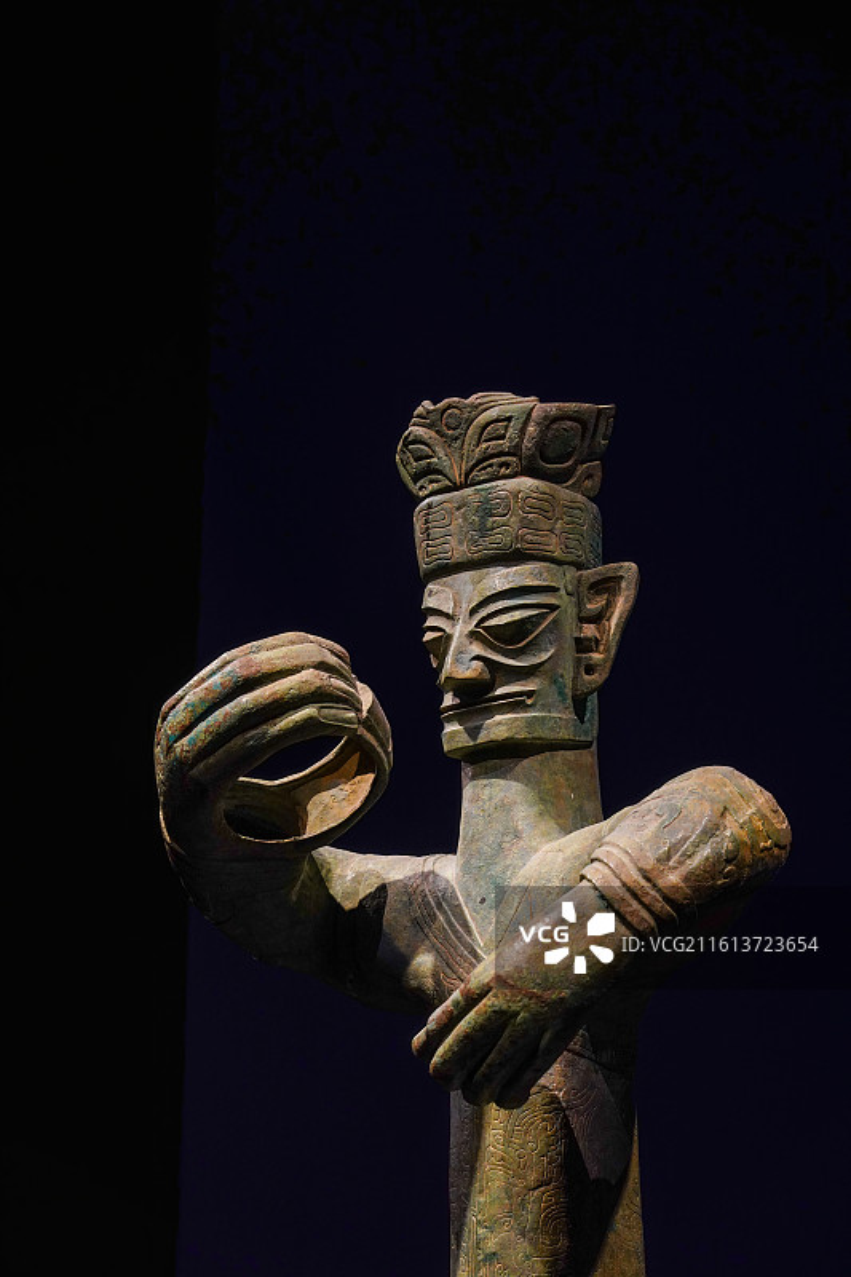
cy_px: 638
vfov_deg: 19.5
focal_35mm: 105
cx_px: 426
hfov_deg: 13.0
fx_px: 3724
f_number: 6.3
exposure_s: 1/20
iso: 1000
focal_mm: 105
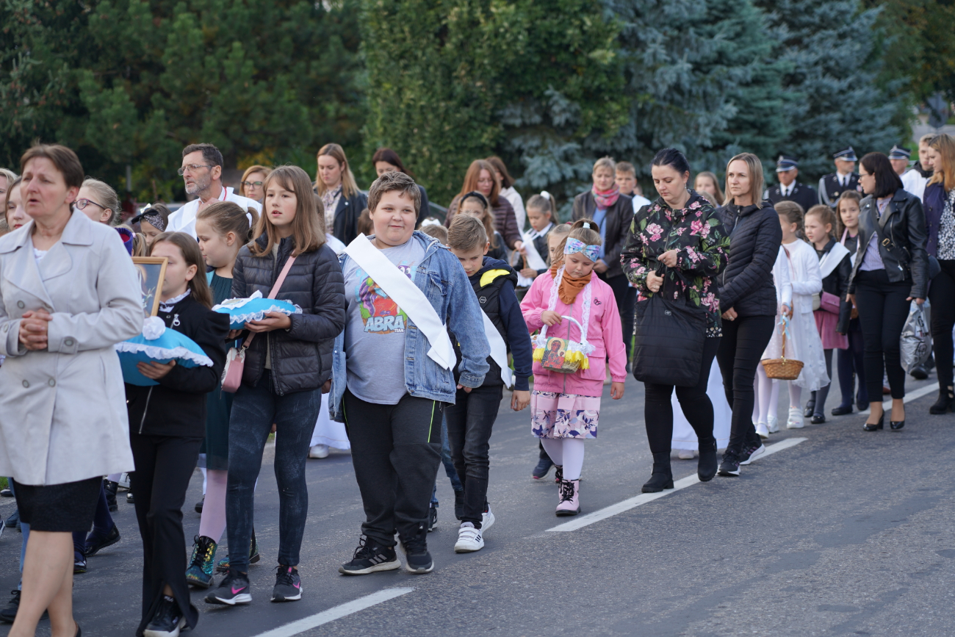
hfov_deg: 19.5
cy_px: 318
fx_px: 2786
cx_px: 478
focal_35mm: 105
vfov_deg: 13.0
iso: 200
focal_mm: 105
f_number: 4
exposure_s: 1/160
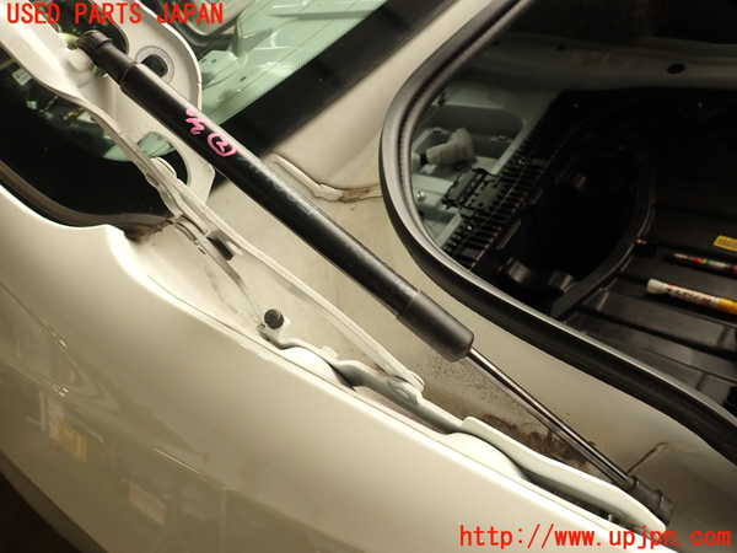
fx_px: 532
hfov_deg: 69.4
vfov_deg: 54.9
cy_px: 276
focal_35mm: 25
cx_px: 368
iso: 100
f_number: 2.8
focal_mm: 4.5
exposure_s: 1/100
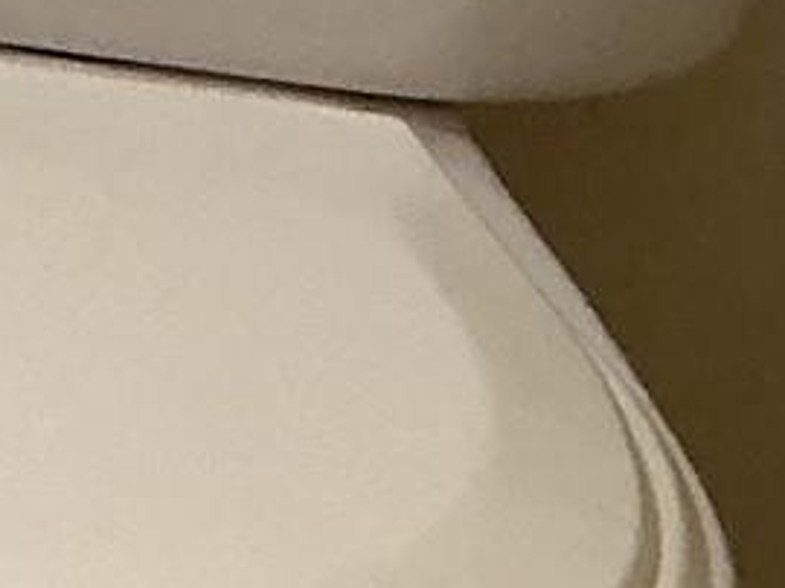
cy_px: -783
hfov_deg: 7.6
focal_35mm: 220
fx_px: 4985
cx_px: -1794
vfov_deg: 6.4
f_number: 1.8
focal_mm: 3
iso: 100
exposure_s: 1/60
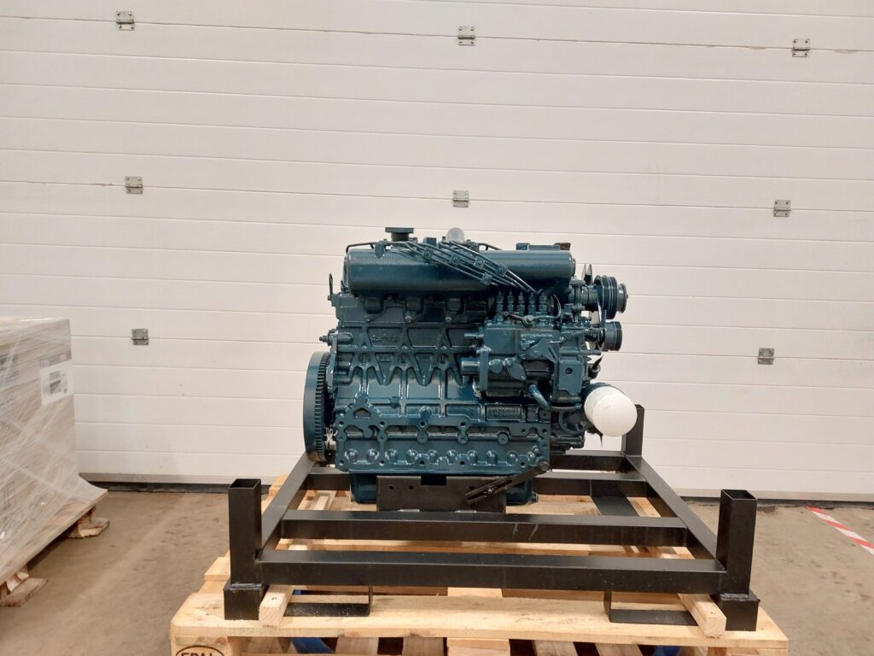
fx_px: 631
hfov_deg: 69.4
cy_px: 328
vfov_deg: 54.9
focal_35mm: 25
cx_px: 437
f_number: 1.8
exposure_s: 1/25
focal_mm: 5.23
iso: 640
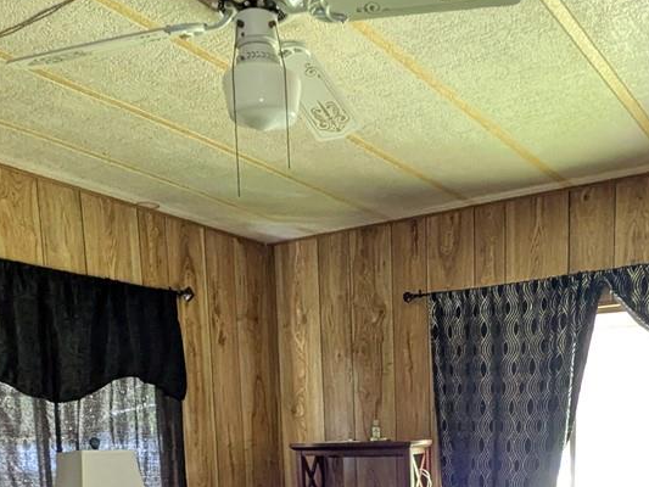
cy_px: 558
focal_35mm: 42
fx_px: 788
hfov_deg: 44.4
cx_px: 402
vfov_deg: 30.2
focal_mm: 1.83
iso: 137
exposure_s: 1/30
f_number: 2.2
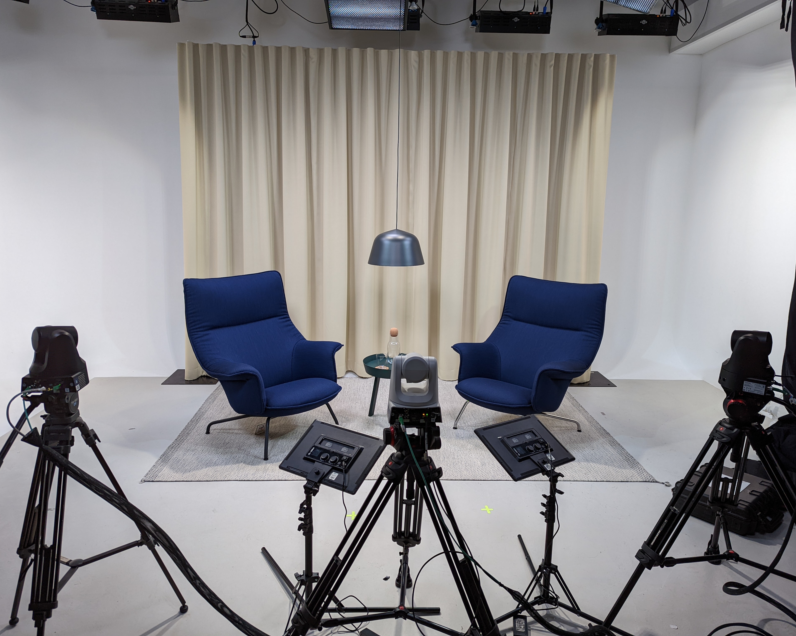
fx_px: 589
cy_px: 319
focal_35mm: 25
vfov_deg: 56.8
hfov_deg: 68.1
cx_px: 405
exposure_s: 1/26.6
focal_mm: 6.81
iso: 88
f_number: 1.85
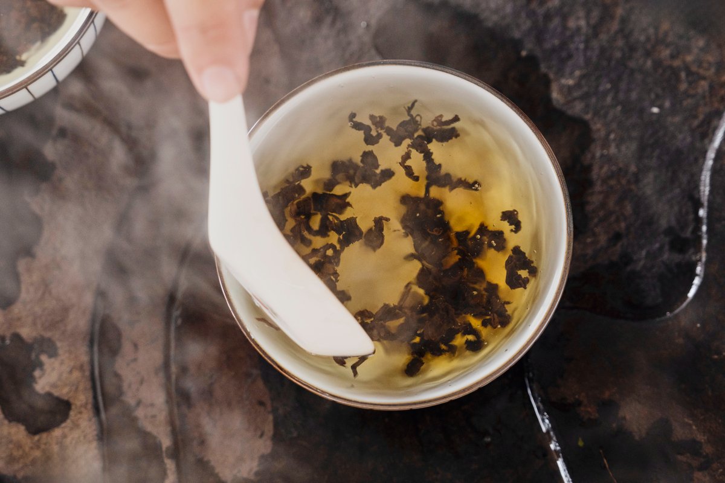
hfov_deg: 25.7
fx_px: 1591
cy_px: 242
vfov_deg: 17.3
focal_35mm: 79
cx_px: 362
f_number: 3.5
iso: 1000
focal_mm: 53
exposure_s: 1/80
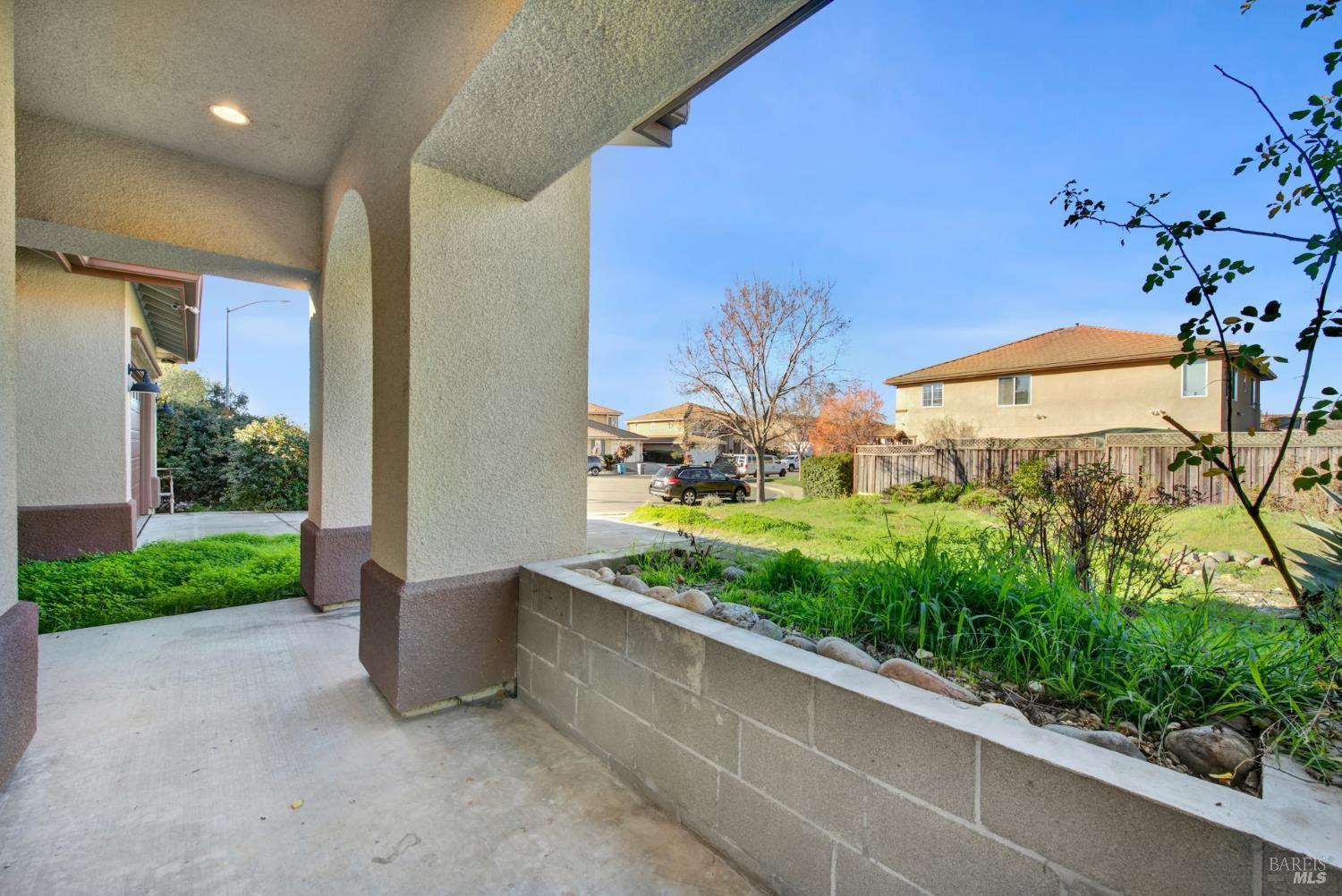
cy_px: 448
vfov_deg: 81.3
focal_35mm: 14
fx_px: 522
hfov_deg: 104.2
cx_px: 671
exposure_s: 1/20
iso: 100
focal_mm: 14
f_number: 14
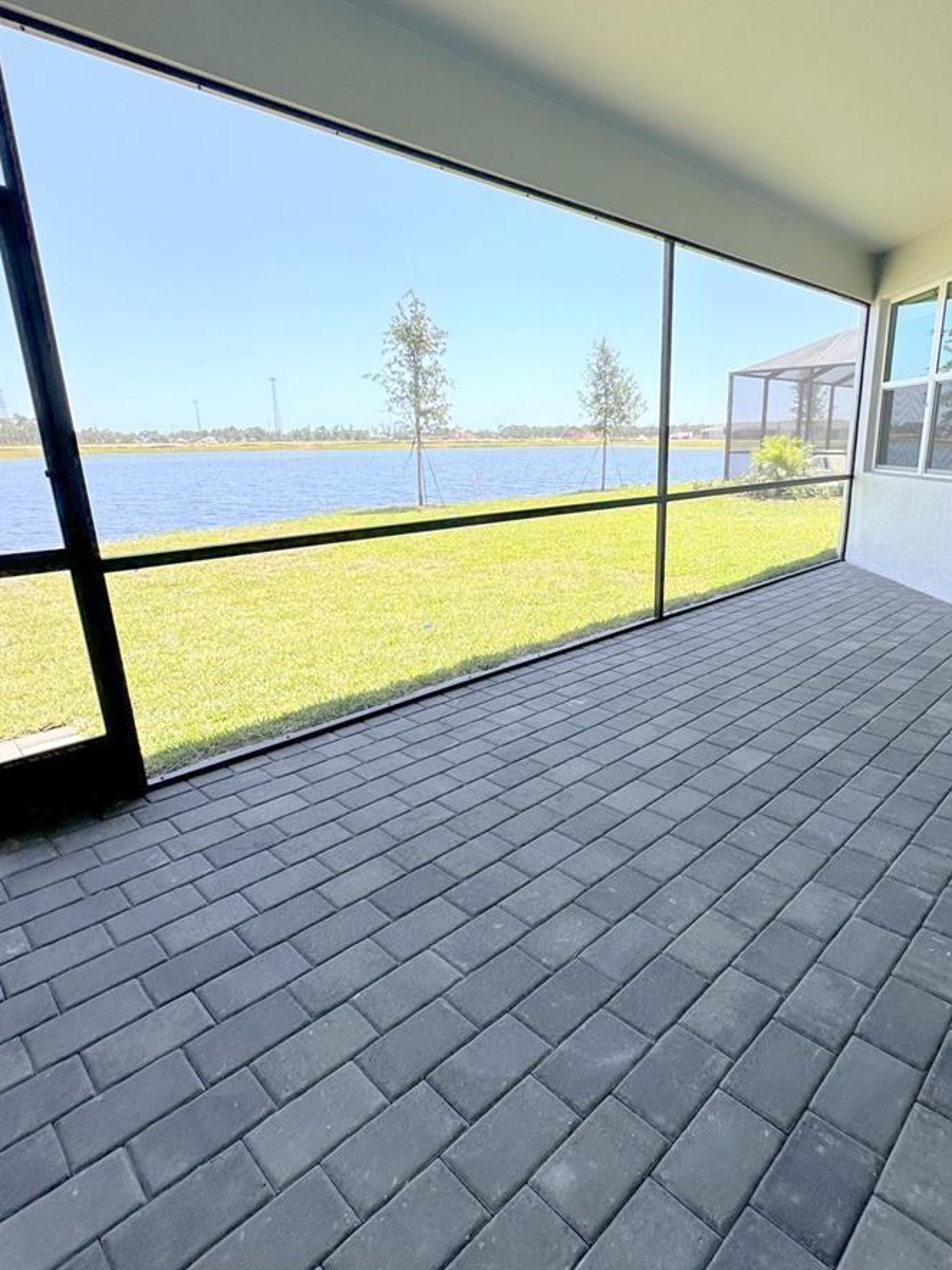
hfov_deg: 67.9
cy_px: 642
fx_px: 697
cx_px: 577
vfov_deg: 84.7
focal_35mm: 19
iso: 40
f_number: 2.2
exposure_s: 1/636
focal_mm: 2.22
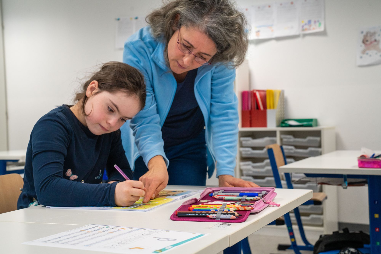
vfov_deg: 24.2
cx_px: 190
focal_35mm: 56
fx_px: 593
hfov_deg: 35.6
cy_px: 127
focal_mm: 56
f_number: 7.1
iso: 1600
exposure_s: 1/160
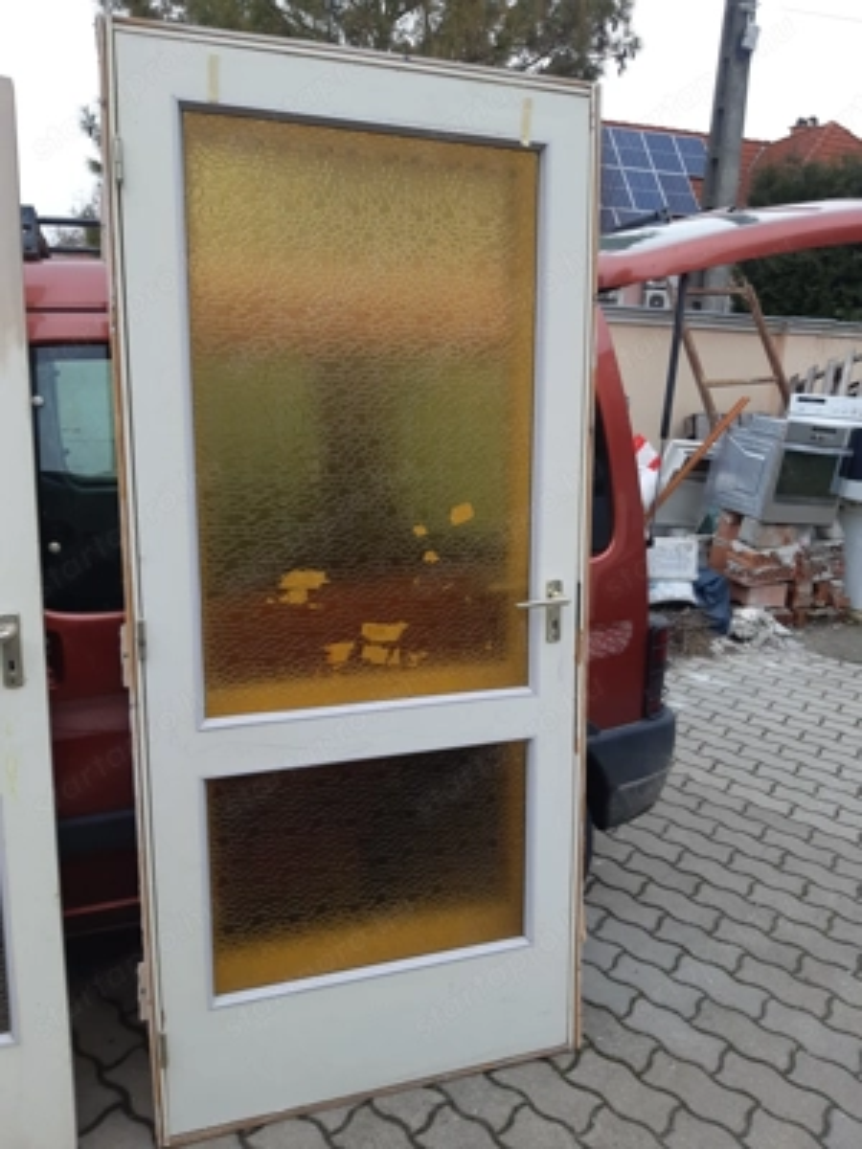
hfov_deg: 53.1
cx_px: 431
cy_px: 574
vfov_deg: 67.3
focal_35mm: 26
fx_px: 863
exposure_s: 1/163
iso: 40
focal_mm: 3.93
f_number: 1.7
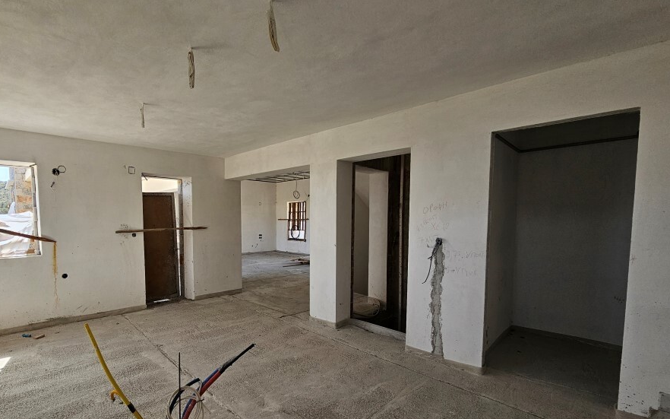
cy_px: 242
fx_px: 292
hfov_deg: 97.1
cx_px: 283
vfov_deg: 70.8
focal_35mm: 16
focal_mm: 2.2
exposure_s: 1/359
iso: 100
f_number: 2.2
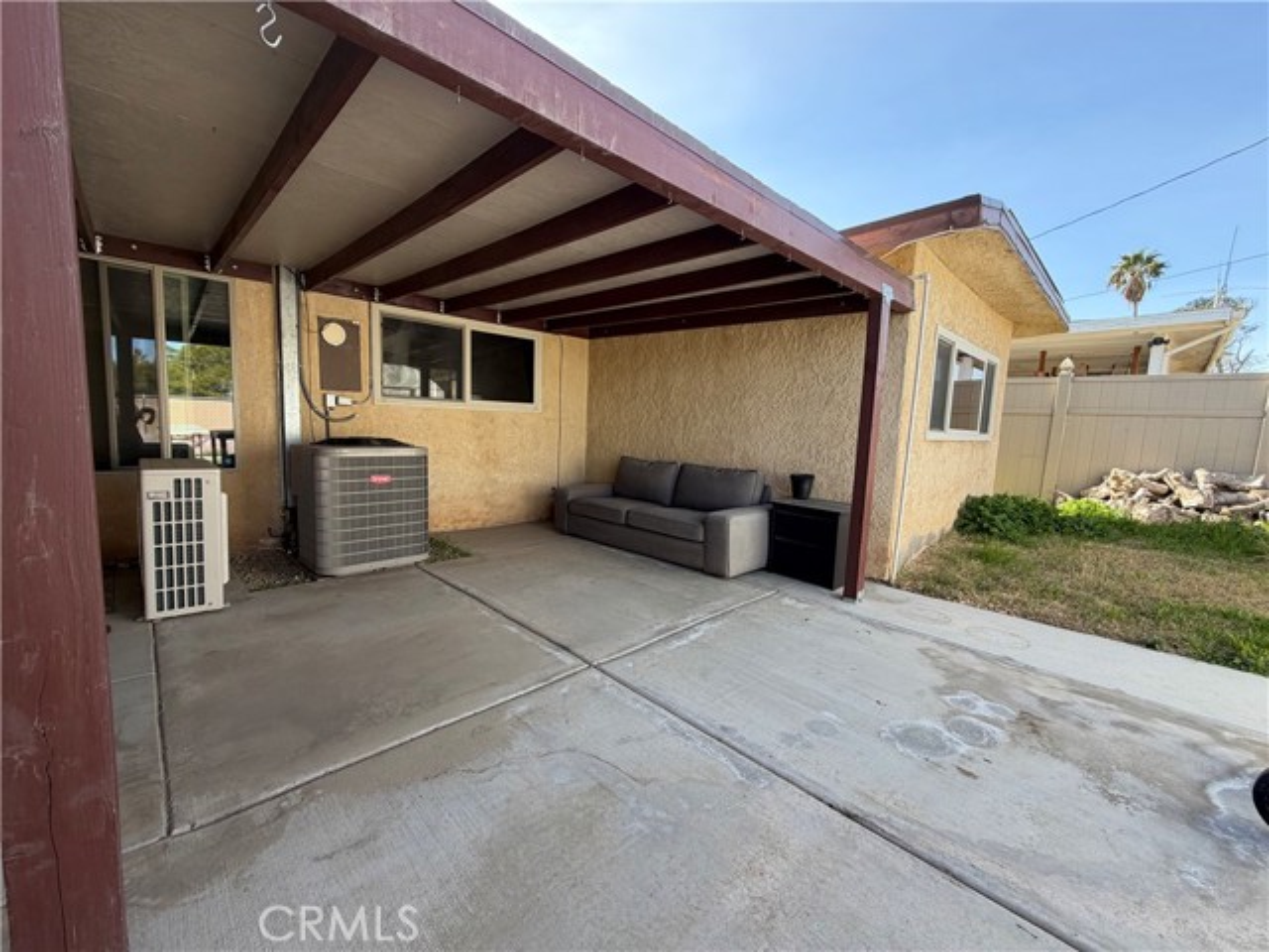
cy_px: 476
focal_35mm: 14
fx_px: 513
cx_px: 634
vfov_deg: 85.7
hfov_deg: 102.1
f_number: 2.2
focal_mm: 2.22
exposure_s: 1/261
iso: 50
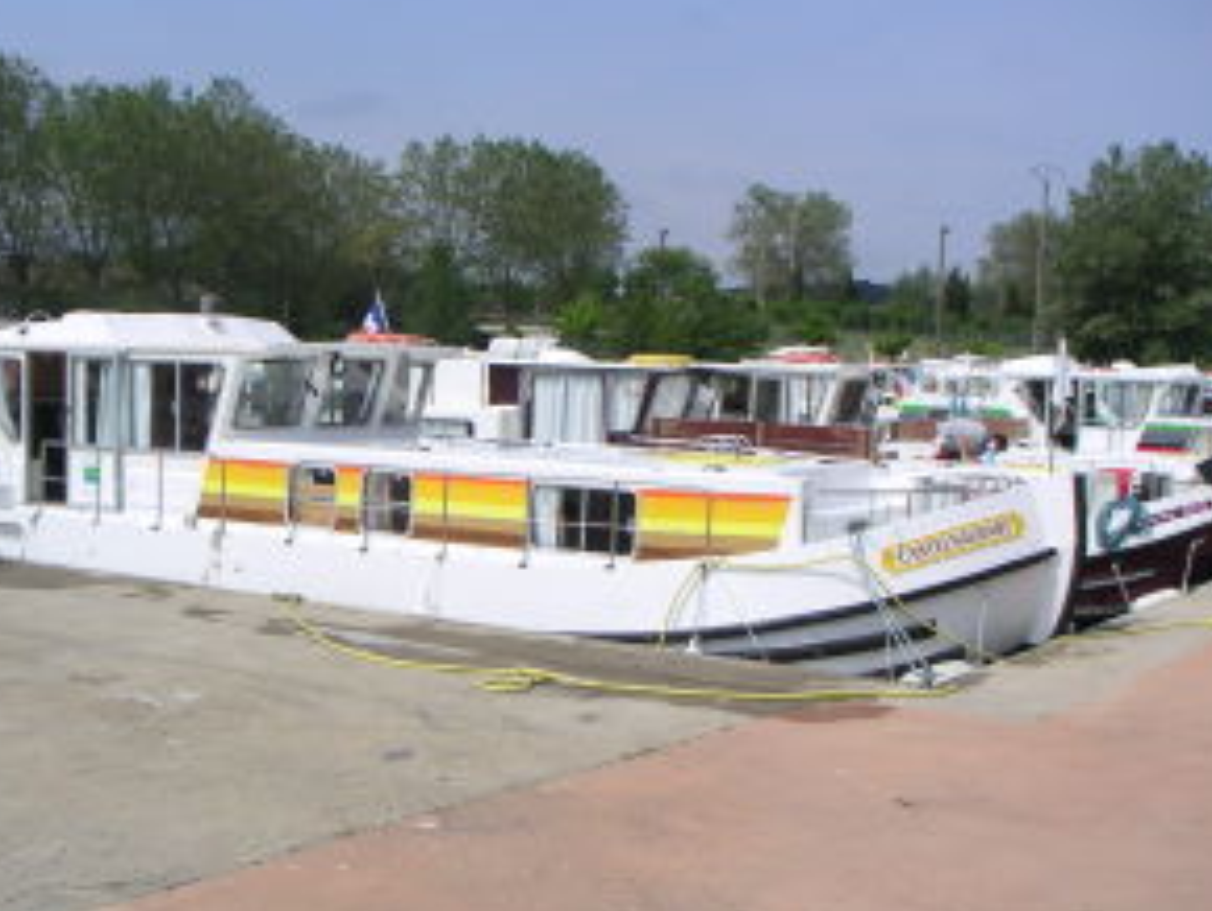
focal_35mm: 51
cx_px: 435
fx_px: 1787
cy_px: 460
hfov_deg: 37.2
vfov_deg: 28.6
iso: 50
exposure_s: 1/250
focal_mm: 5.7
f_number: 6.7
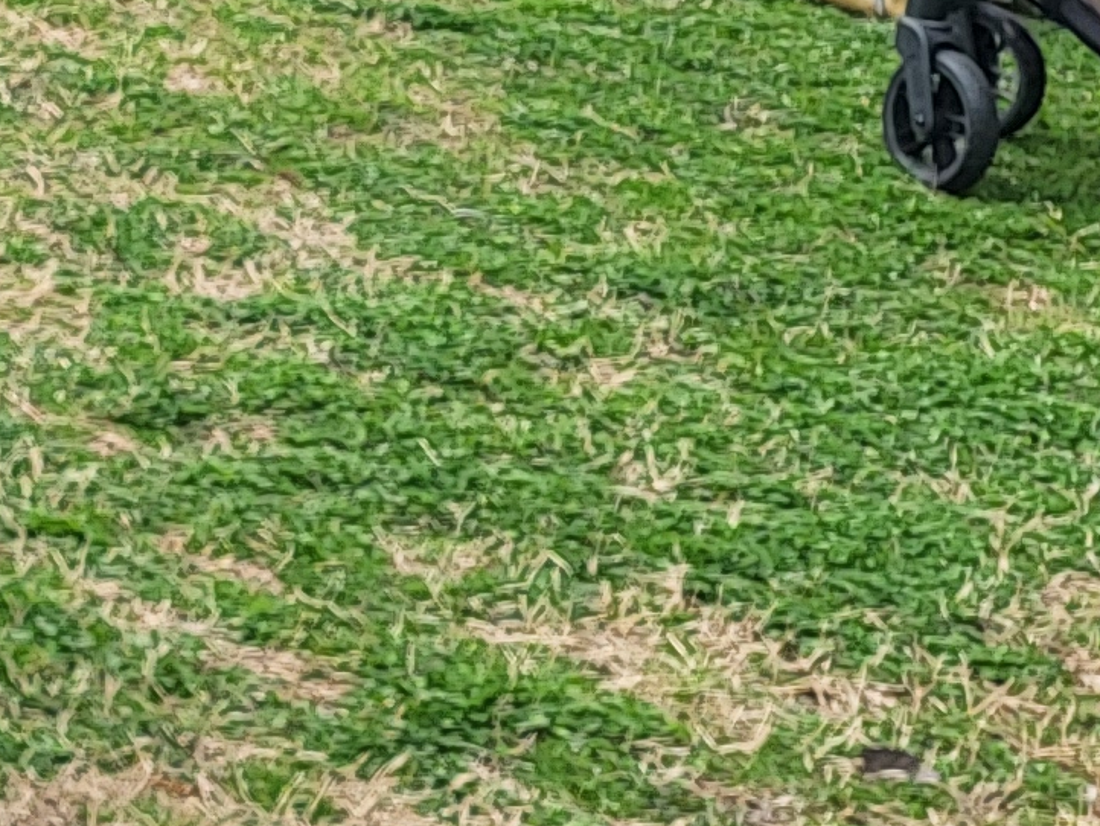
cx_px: -1361
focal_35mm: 144
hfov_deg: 11.7
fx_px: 4577
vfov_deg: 10.0
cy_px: -404
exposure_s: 1/1076
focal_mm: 5.4
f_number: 1.8
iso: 40
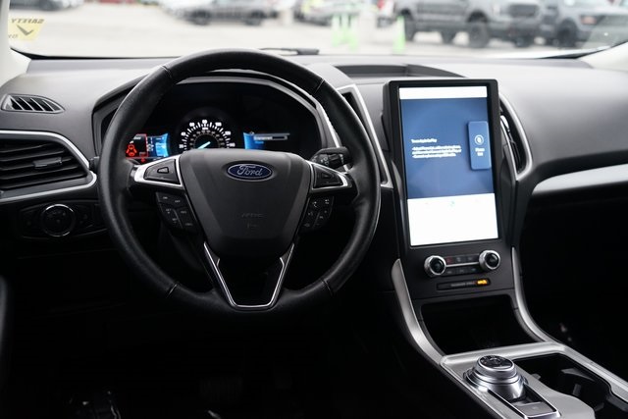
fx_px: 663
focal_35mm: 38
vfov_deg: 35.1
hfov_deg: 50.7
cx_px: 314
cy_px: 210
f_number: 4
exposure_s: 1/160
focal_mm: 38
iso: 1250
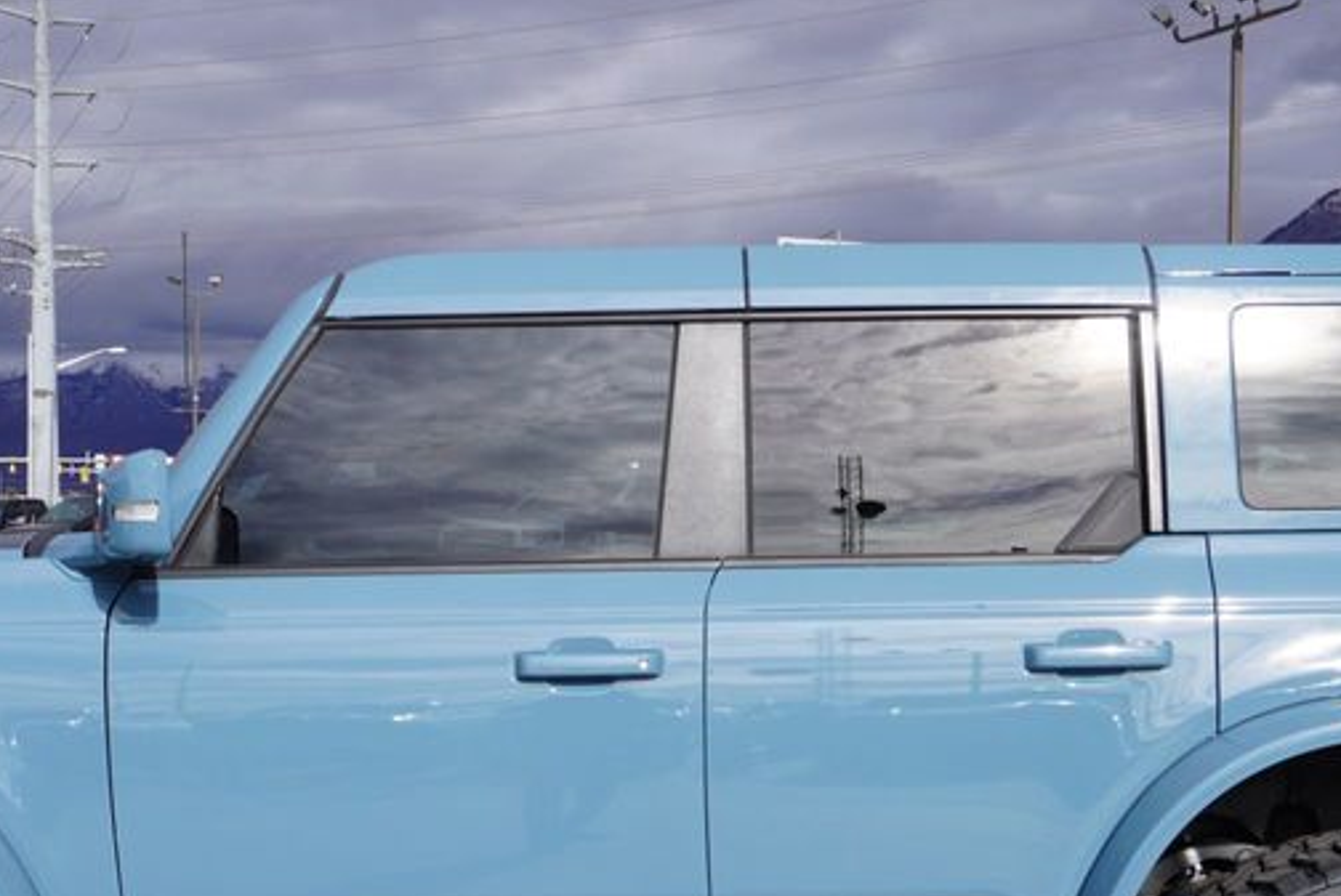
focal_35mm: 67
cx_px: 607
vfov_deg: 20.0
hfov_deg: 30.0
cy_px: 803
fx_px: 2498
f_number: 10
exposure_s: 1/125
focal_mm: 22
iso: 100
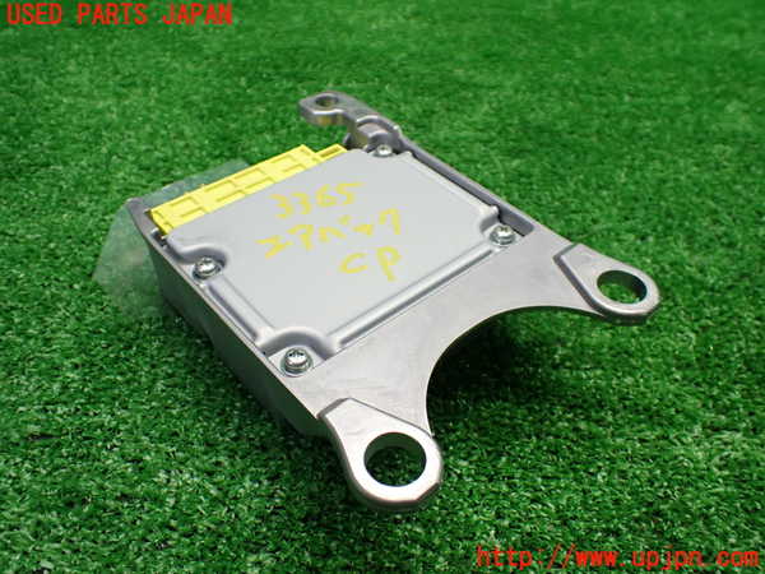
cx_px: 382
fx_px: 663
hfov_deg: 60.0
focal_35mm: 30
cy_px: 287
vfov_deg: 46.8
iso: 320
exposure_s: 1/125
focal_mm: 5.4
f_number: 2.3
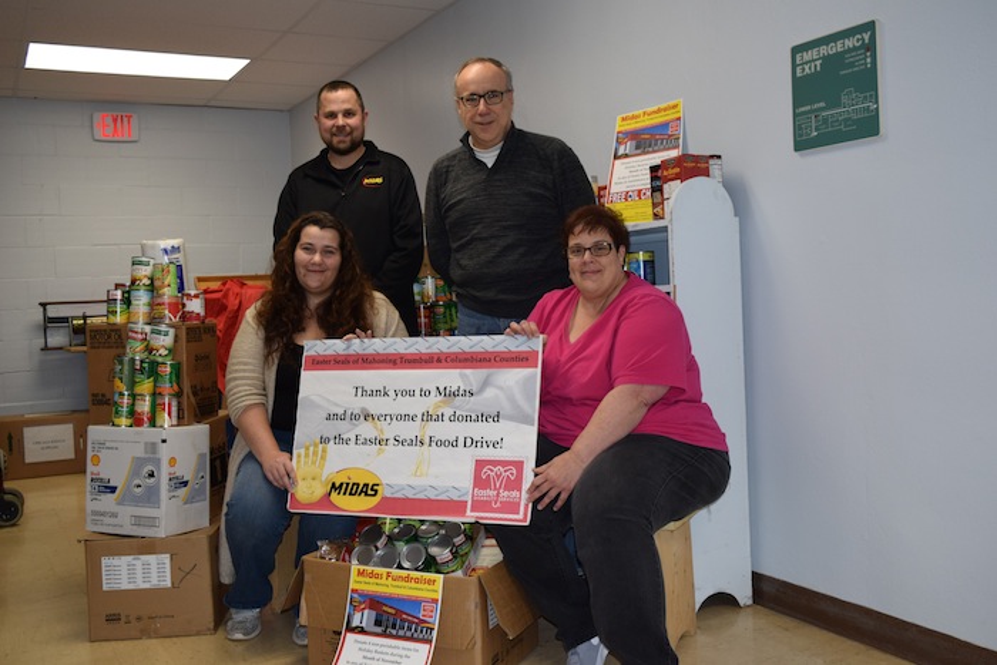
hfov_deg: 53.1
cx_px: 498
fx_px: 997
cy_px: 332
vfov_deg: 36.9
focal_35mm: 36
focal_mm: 24
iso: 800
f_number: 5
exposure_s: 1/100
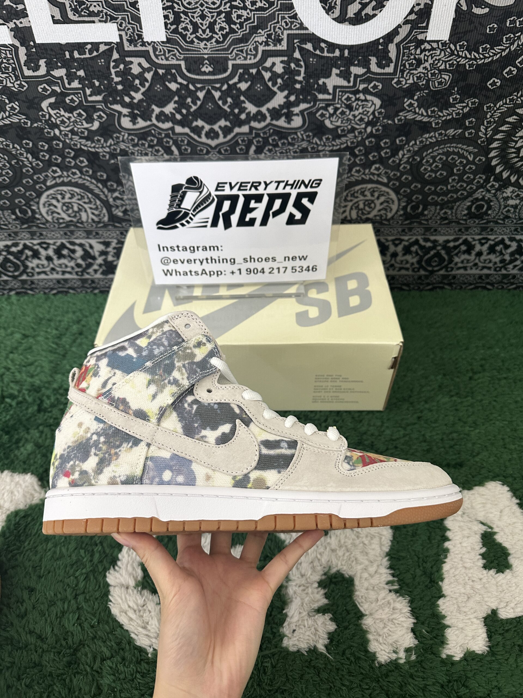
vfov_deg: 71.6
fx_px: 483
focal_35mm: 24
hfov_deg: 56.8
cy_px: 349
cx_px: 262
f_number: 1.78
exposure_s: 1/50
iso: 250
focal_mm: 6.86
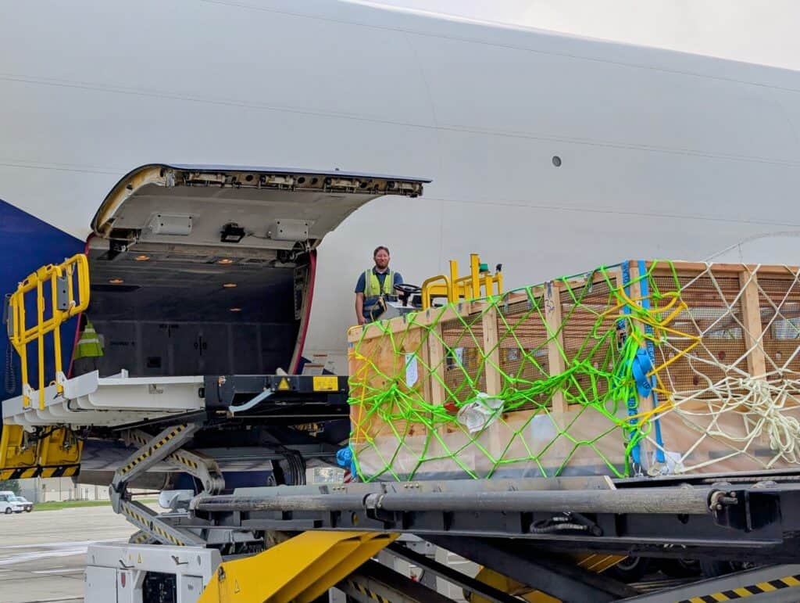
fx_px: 1134
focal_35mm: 49
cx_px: 400
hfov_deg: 38.9
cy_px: 302
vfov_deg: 29.7
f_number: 1.68
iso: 21
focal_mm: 6.9
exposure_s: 1/552
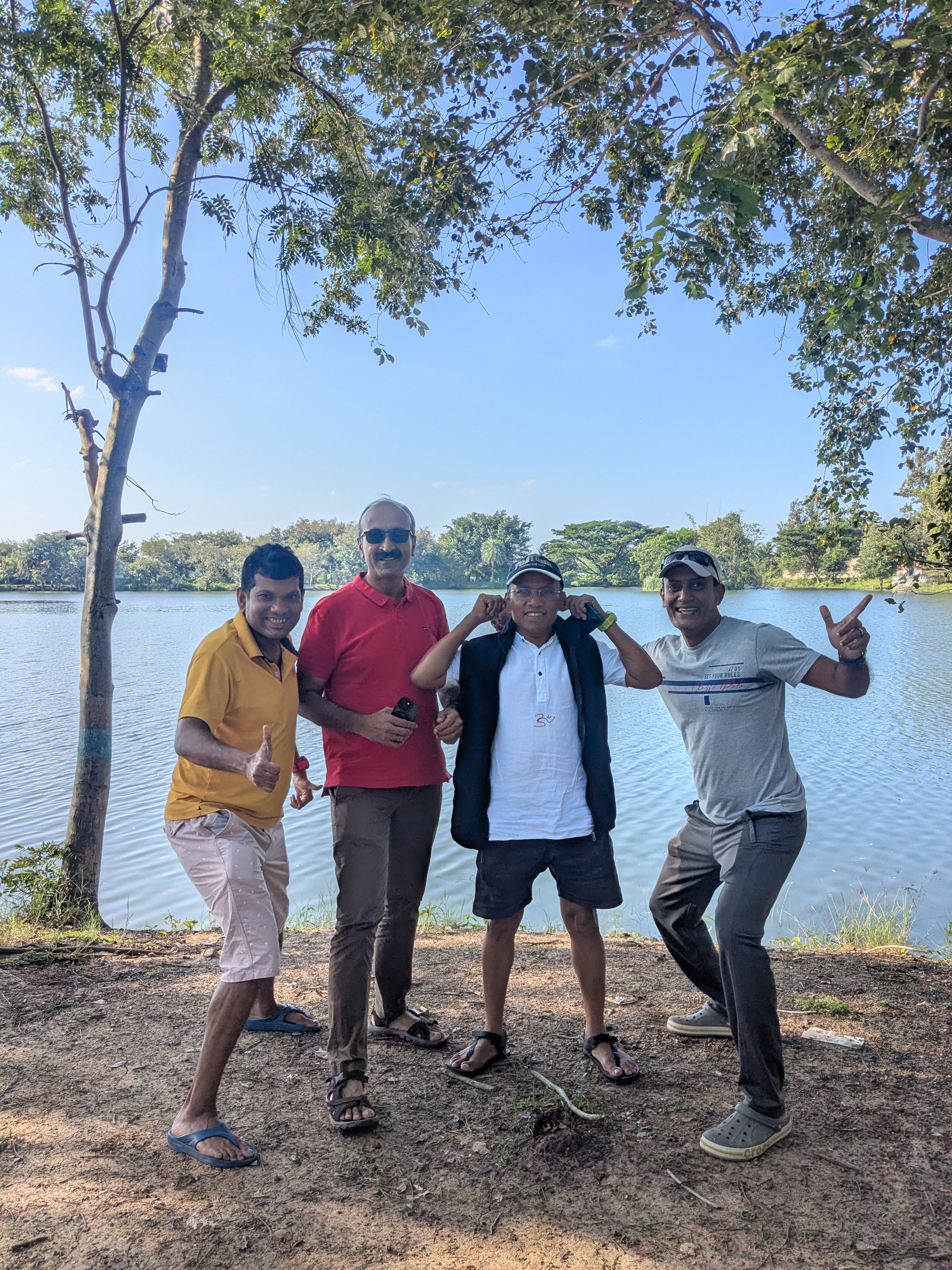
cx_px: 476
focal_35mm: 27
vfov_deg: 65.3
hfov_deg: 51.4
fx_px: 990
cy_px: 635
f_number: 1.73
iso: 52
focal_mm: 4.38
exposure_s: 1/2128
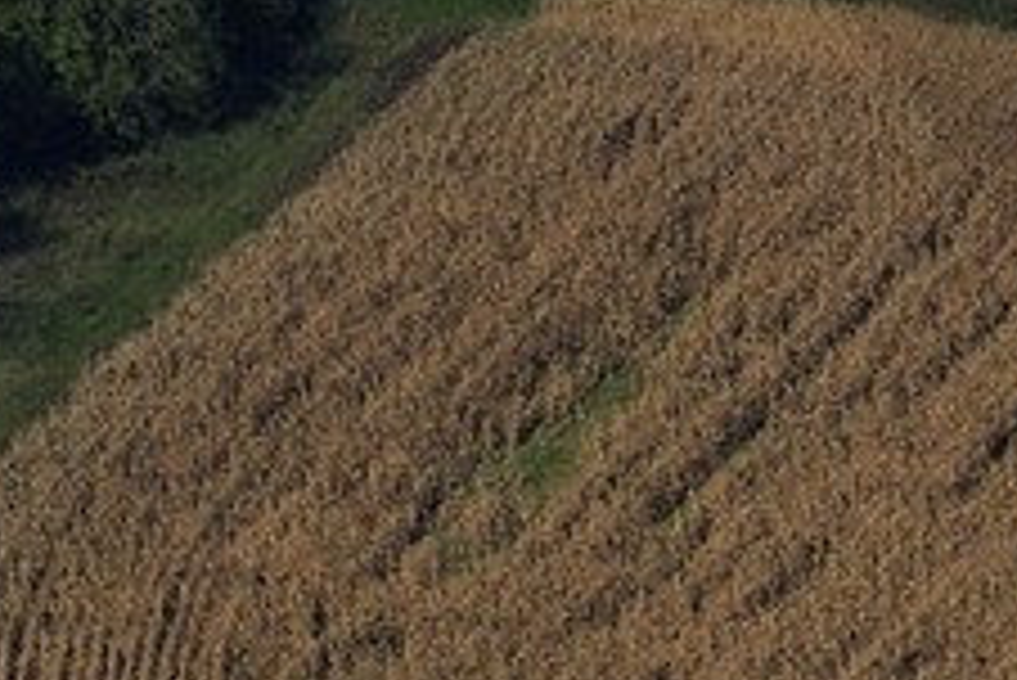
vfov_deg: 1.7
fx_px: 22416
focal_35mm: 793
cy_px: -1216
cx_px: 2236
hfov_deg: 2.6
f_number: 11
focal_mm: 112
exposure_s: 1/800
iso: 400
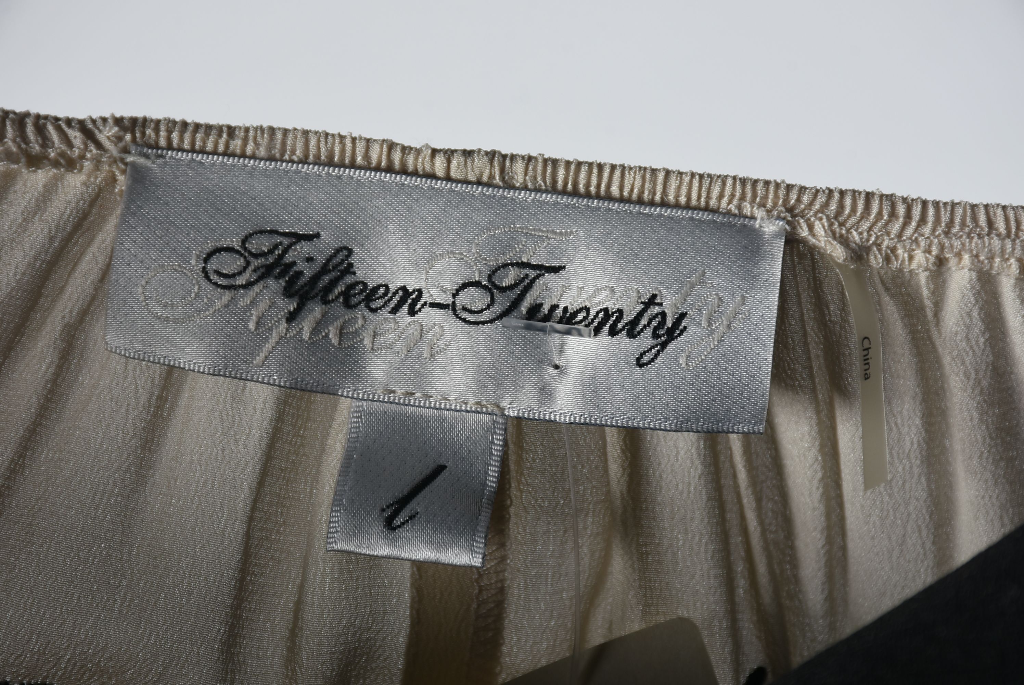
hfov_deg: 10.5
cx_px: 512
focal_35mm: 195
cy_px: 342
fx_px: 5551
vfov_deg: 7.1
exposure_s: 1/125
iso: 200
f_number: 11
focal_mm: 130
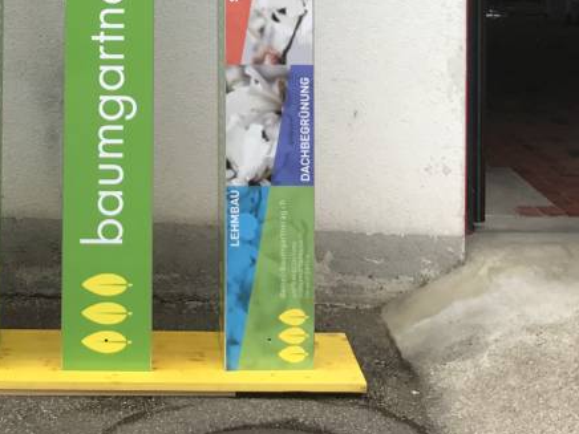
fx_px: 1288
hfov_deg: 25.0
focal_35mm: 77
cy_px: -108
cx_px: 133
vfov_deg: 18.0
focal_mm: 3.99
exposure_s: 1/1451
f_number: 1.8
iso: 20
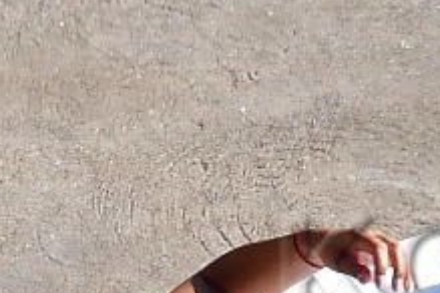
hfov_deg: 0.8
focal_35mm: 2471
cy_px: 337
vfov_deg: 0.6
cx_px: 410
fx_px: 30199
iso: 500
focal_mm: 600
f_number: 13
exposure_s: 1/500
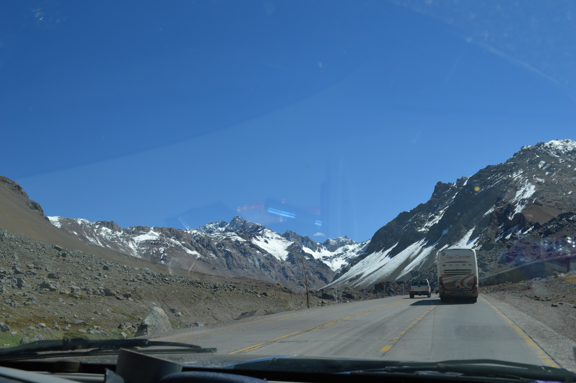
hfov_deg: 53.2
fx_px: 575
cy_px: 192
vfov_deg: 36.8
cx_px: 288
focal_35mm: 36
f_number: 8
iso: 100
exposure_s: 1/250
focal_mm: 24
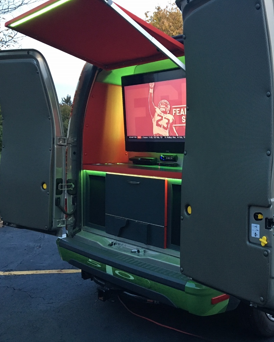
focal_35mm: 38
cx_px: 213
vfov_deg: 47.9
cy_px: 171
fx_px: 385
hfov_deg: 37.9
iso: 125
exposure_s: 1/30
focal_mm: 4.15
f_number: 2.2
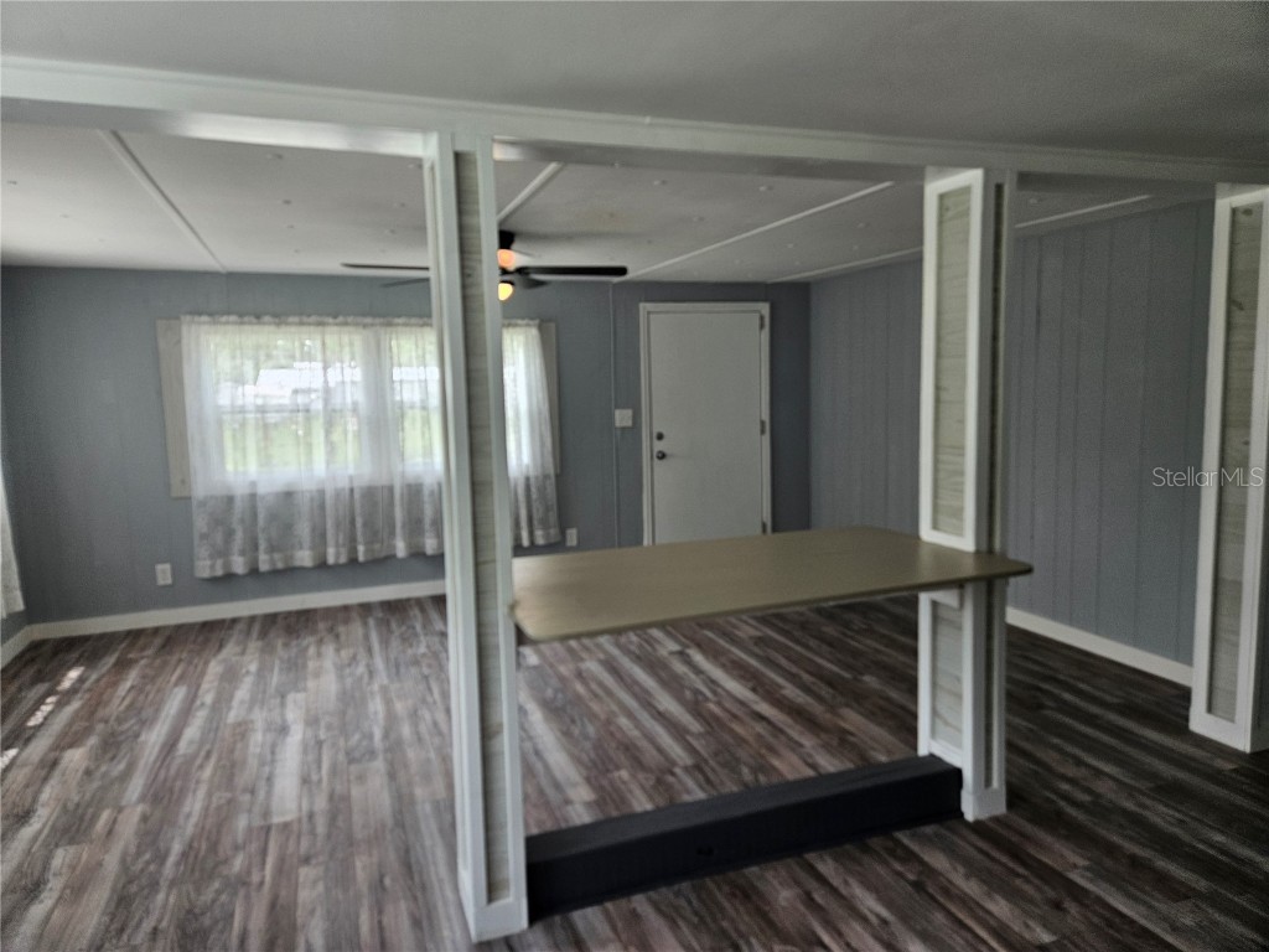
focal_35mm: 23
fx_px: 843
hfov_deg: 73.9
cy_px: 476
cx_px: 634
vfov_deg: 58.9
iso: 80
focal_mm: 5.4
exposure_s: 1/207
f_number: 1.8
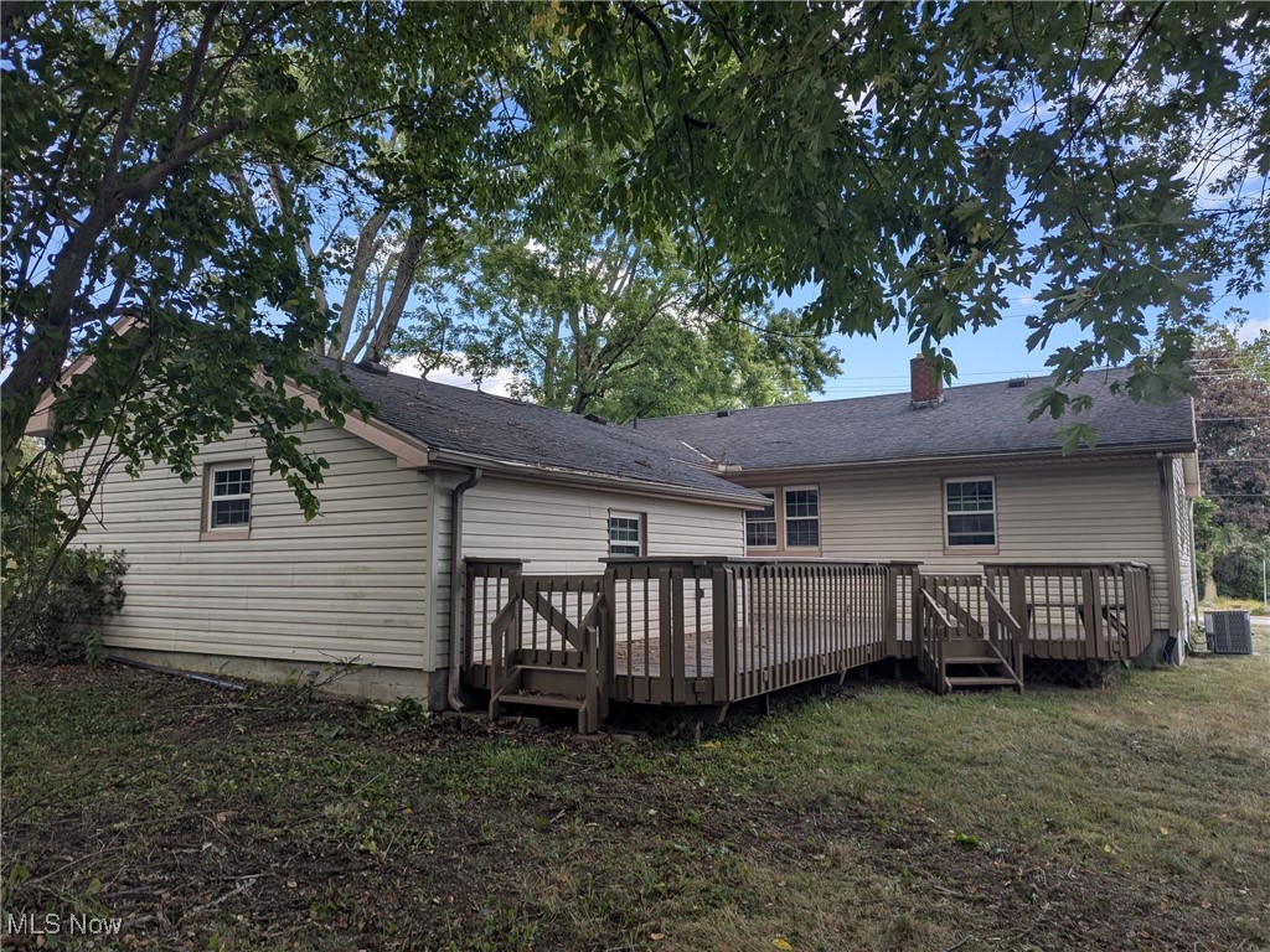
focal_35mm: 24
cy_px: 476
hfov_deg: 71.6
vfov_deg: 56.8
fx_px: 881
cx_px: 635
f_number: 1.85
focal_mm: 6.81
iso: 48
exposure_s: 1/984
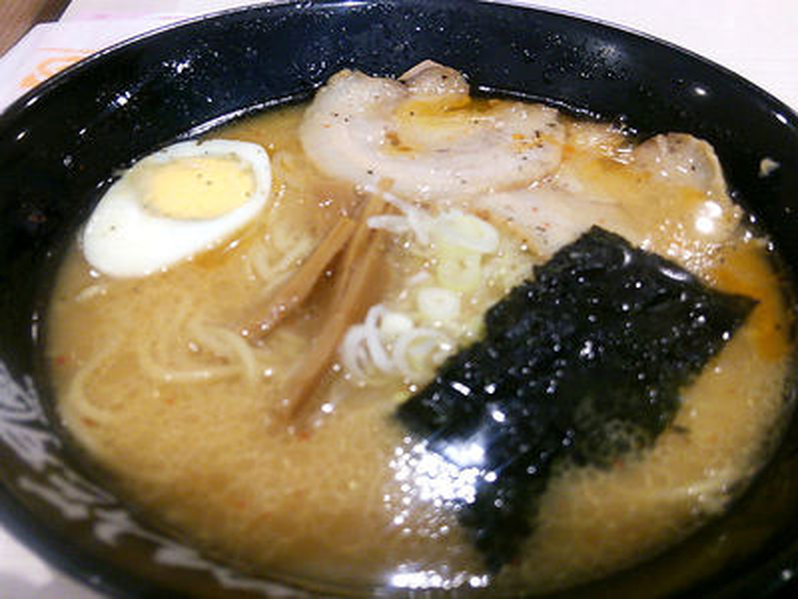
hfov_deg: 60.0
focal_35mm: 30
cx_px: 399
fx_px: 692
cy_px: 300
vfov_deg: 46.8
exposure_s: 1/44
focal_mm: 4.06
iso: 125
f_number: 1.94
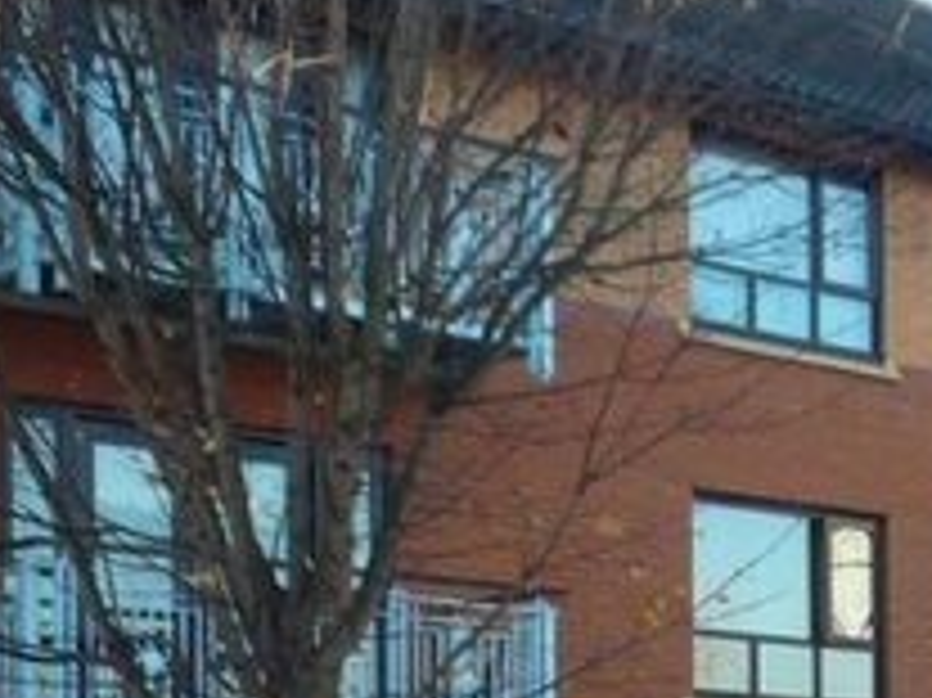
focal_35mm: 88
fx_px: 2368
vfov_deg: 16.0
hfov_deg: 19.2
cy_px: 871
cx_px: 1441
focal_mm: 4.4
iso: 100
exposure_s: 1/250
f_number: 2.8
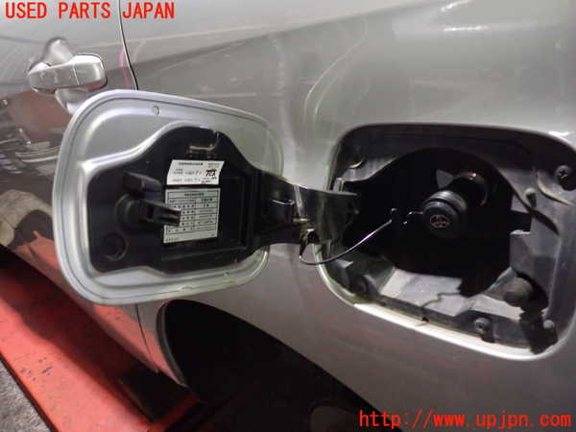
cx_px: 288
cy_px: 216
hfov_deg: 60.0
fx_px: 499
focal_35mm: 30
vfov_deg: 46.8
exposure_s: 1/30
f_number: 2.3
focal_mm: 5.4
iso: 800
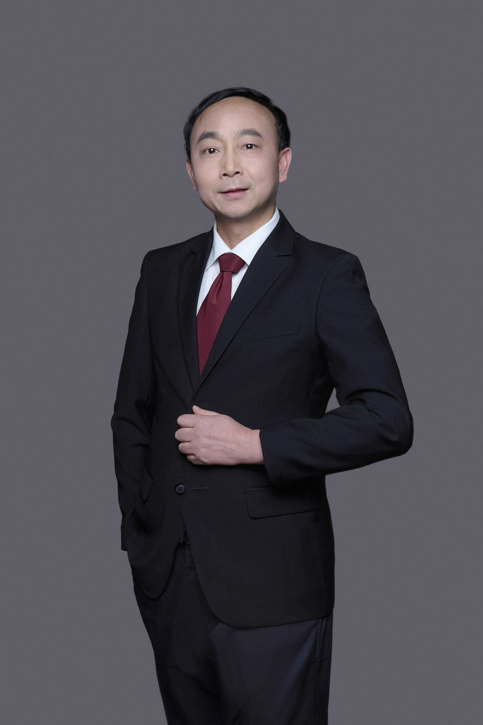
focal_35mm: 58
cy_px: 362
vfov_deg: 34.5
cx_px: 242
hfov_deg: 23.4
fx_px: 1167
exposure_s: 1/160
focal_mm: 39
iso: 79
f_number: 8
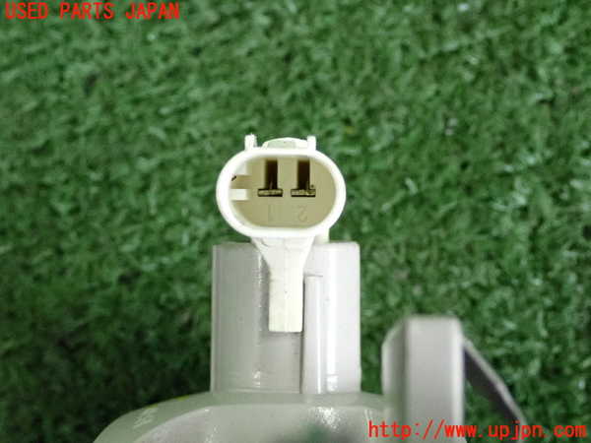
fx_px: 1212
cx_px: 296
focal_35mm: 71
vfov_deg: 20.7
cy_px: 222
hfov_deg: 27.4
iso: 2500
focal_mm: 12.73
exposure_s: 1/125
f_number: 3.9
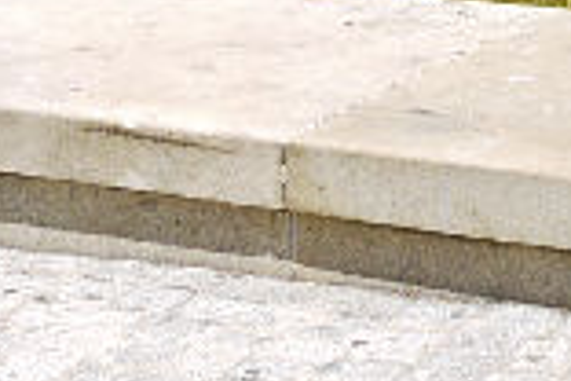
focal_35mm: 192
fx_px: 3045
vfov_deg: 6.7
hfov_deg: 10.5
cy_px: -615
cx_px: 688
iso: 125
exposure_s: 1/250
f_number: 6.3
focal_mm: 14
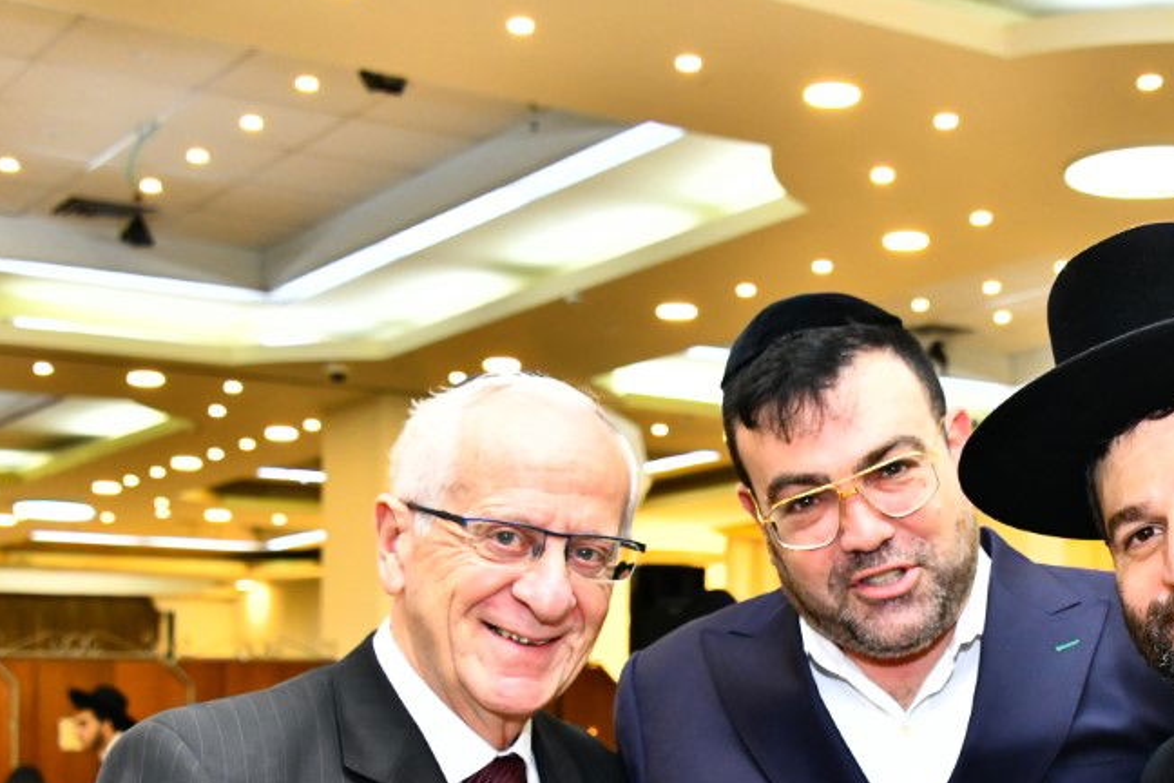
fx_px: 2087
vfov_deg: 21.0
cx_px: 897
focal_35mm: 64
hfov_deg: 30.8
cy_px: 624
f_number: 5.6
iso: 2500
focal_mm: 36
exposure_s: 1/160
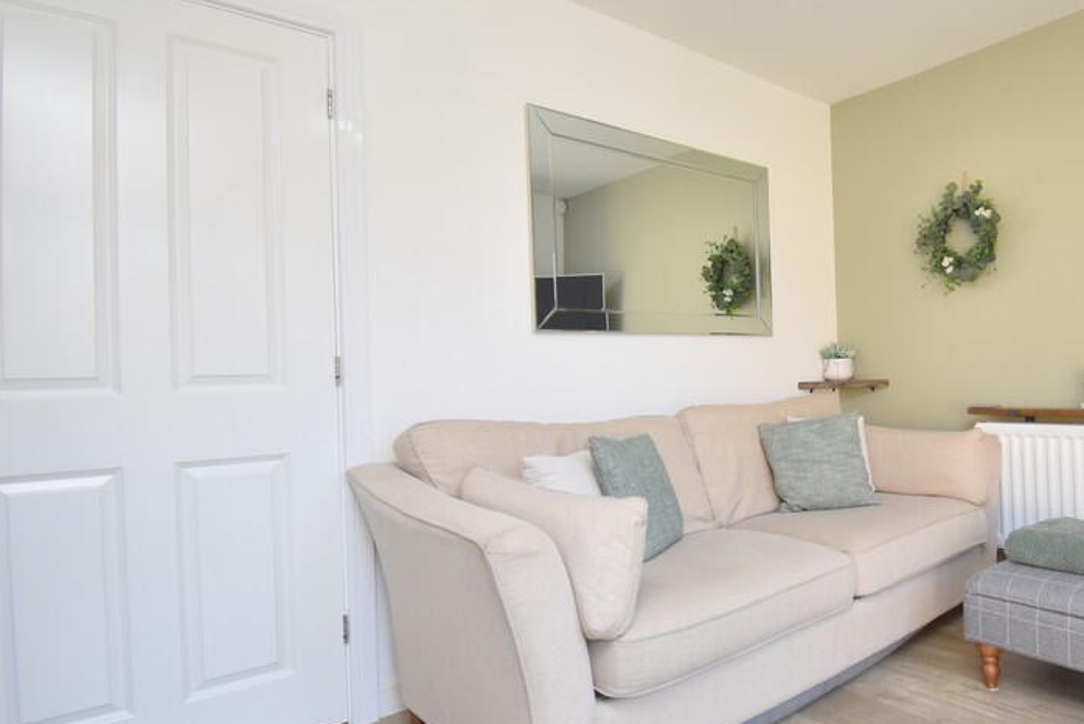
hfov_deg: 74.5
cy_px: 378
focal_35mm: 22
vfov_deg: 57.2
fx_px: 663
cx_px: 775
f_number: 5
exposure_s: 1/200
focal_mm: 10
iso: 640
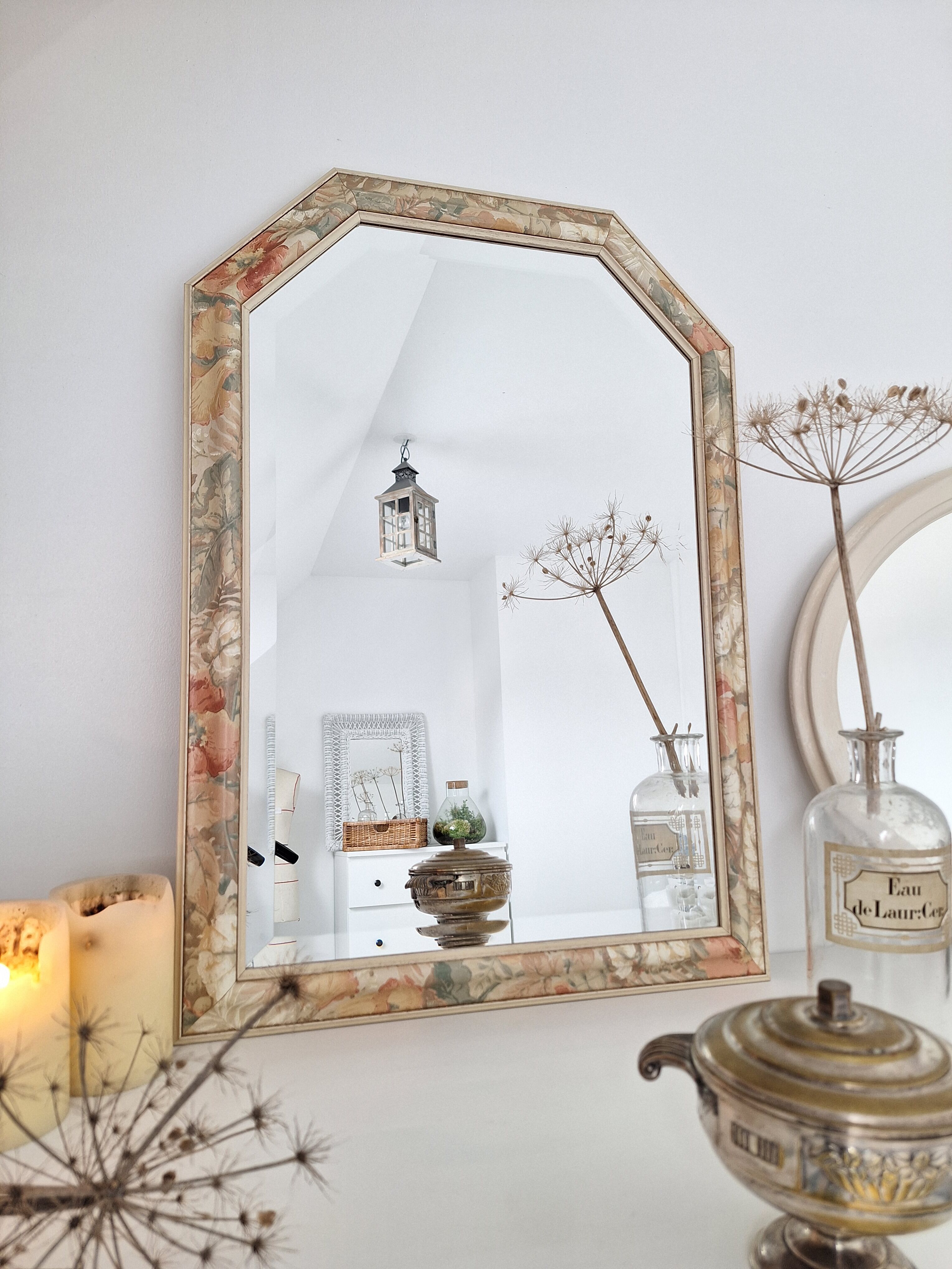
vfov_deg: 73.9
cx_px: 476
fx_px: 843
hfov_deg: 58.9
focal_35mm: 23
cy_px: 634
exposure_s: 1/50
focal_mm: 5.54
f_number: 1.8
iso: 64
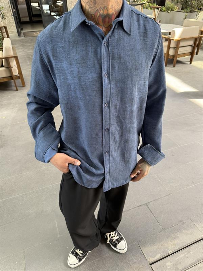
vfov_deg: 71.6
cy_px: 136
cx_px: 102
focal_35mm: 24
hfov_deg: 56.8
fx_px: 188
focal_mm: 6.76
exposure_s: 1/121
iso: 160
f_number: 1.78
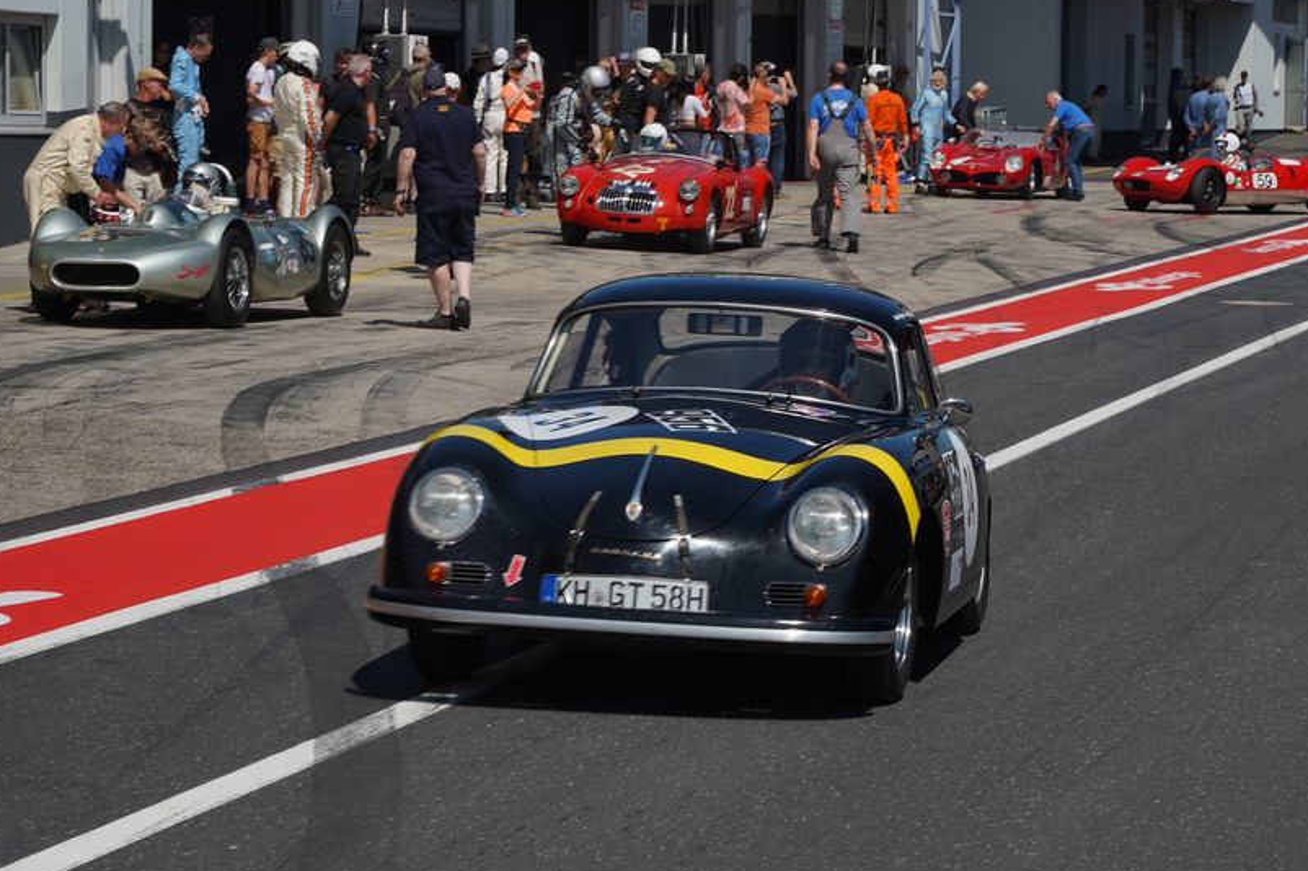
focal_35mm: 144
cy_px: 526
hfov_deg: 14.2
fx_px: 5230
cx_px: 794
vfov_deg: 9.5
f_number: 14
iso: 100
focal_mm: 105
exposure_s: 1/100
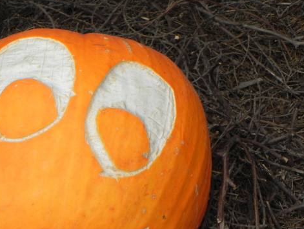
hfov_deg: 10.9
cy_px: 159
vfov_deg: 8.2
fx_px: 1591
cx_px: 82
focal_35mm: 181
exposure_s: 1/219
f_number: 5.6
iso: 160
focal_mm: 20.8
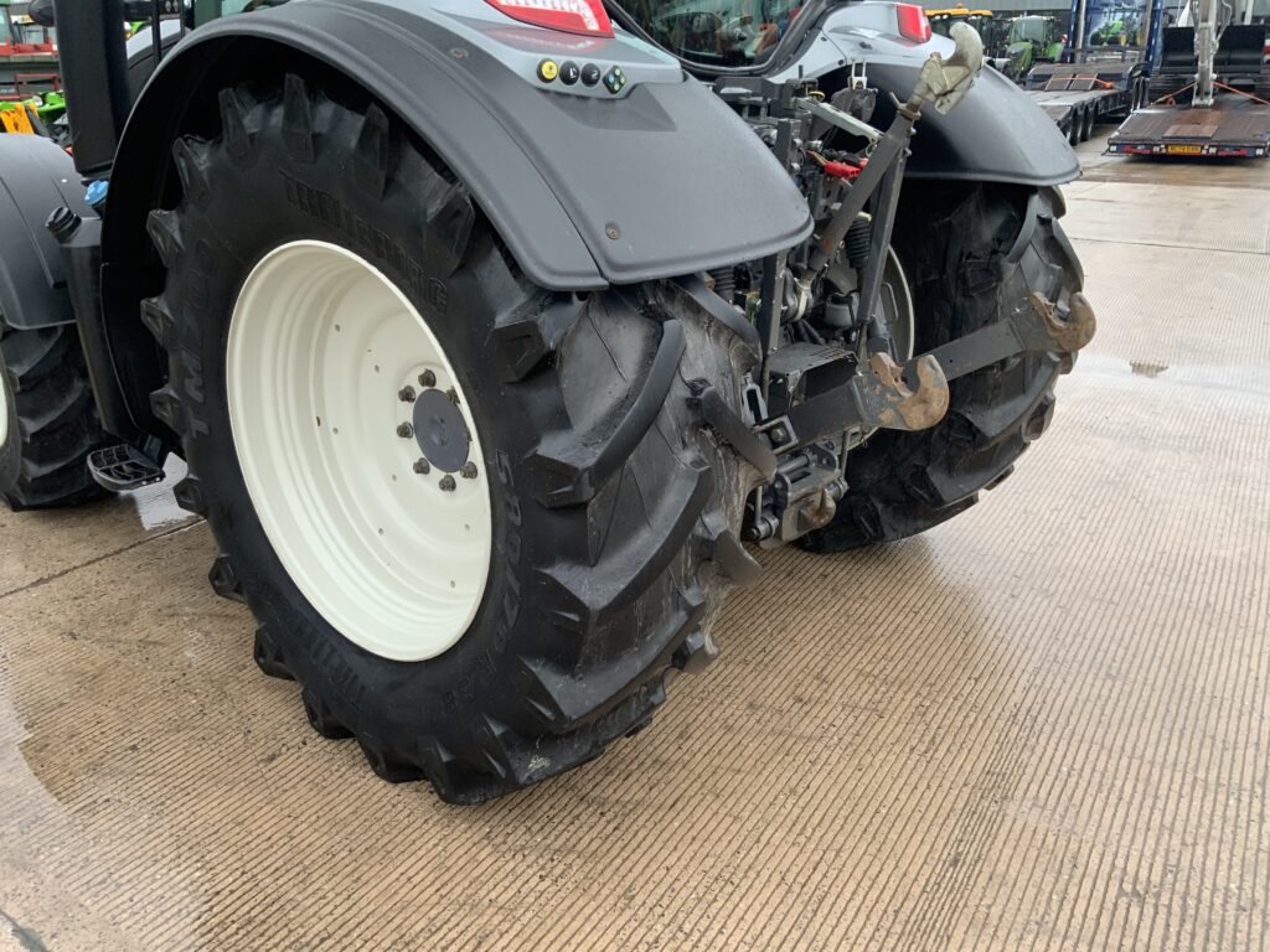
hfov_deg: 61.7
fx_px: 1064
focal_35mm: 29
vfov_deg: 48.2
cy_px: 476
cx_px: 635
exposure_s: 1/122
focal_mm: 3
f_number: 1.8
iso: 64
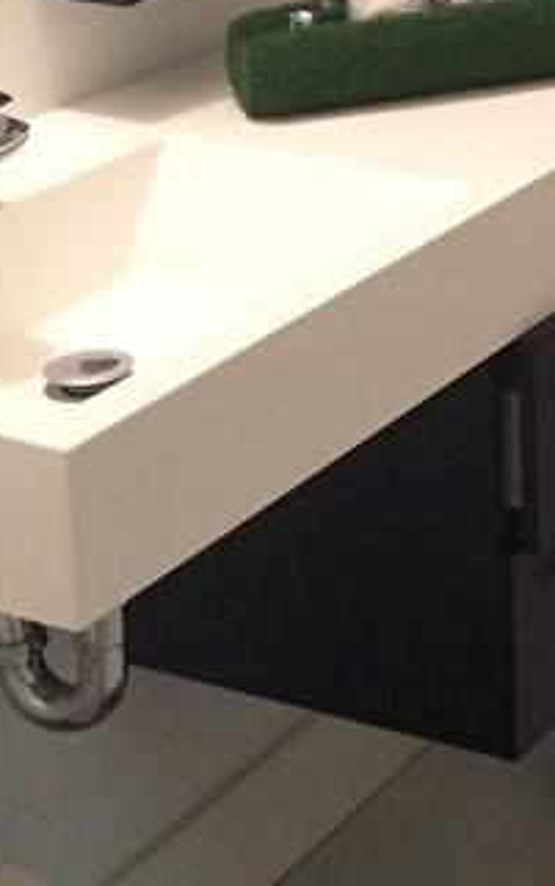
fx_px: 2369
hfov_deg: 12.1
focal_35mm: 98
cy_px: -108
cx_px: 1041
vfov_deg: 20.2
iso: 250
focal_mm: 4.15
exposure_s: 1/24
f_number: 2.2
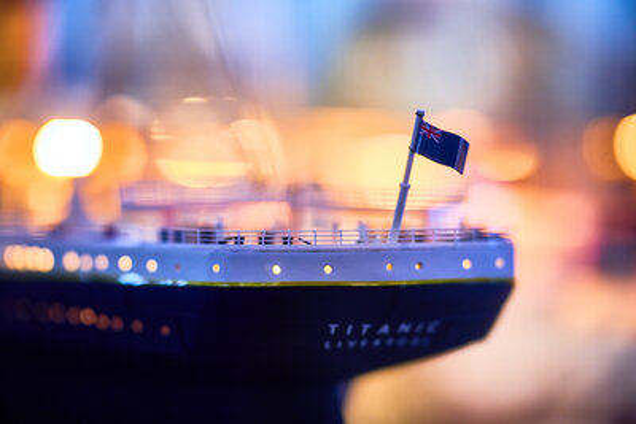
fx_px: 1502
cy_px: 212
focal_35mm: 85
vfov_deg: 16.1
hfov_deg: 23.9
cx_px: 318
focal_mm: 85
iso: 800
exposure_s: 1/30
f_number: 1.6
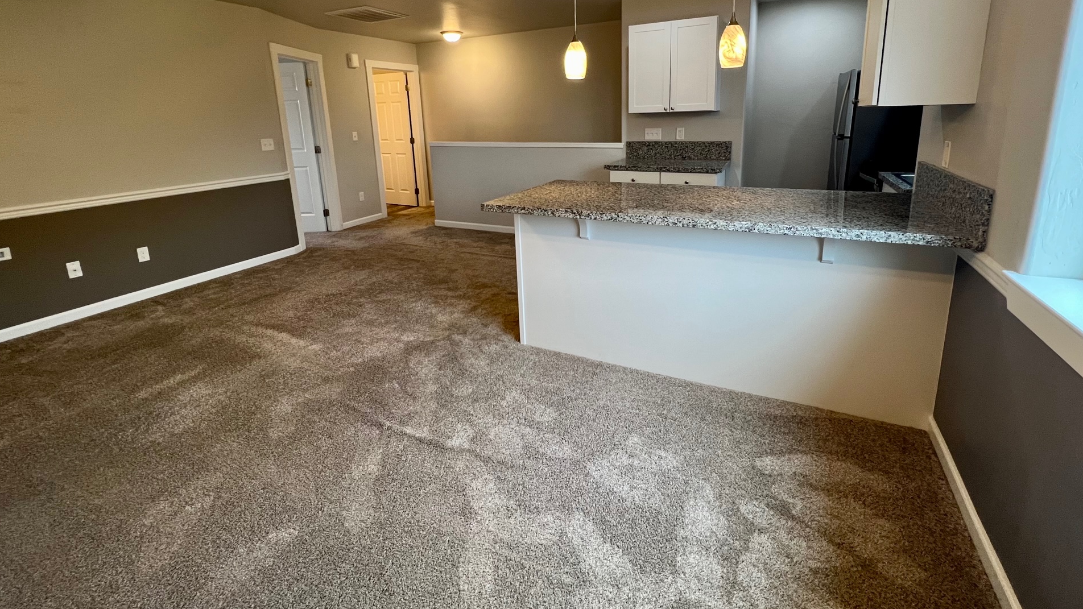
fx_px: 431
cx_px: 565
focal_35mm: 15
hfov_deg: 102.9
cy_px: 209
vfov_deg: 68.8
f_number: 1.8
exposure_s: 1/120
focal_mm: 1.57
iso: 200
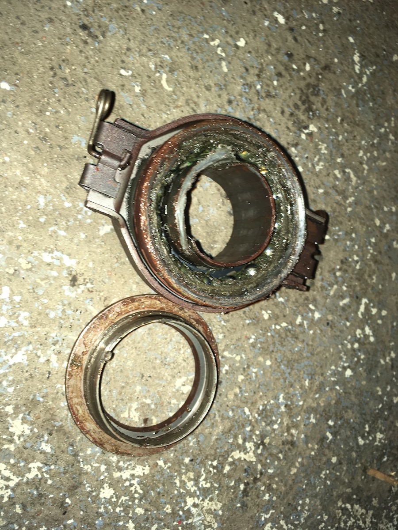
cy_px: 265
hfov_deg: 48.2
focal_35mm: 29
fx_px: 445
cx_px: 199
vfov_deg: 61.7
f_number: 2.2
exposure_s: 1/31
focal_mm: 4.15
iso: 25
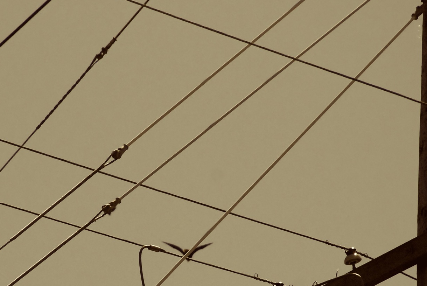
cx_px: 149
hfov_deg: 5.0
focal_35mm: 415
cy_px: 262
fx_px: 4929
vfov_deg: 3.3
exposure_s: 1/1250
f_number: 9
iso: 1000
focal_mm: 135
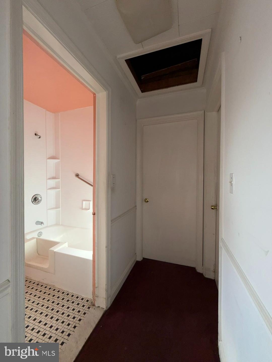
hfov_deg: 85.7
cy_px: 181
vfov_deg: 102.1
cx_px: 136
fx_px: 147
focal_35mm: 14
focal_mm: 2.22
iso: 32
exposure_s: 1/121
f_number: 2.2
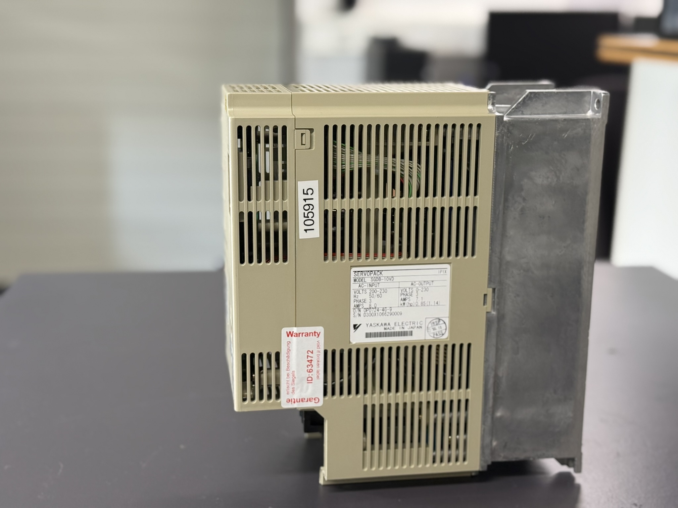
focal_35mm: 48
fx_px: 940
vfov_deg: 30.3
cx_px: 339
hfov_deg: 39.7
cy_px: 254
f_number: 1.78
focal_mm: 6.76
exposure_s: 1/60
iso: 200
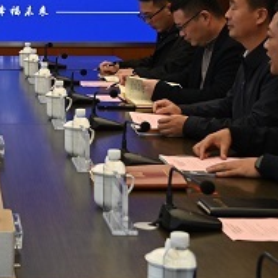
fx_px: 1027
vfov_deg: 15.1
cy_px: -1
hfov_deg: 15.1
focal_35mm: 113
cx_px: -12
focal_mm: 42
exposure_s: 1/160
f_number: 7.1
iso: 1250
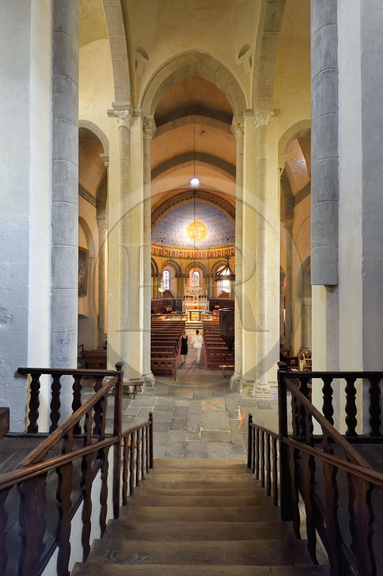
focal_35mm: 14
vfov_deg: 104.3
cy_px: 288
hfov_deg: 81.2
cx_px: 192
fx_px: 224
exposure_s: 1/8
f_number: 7.1
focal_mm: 14
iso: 1600
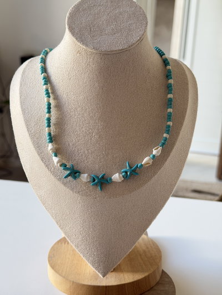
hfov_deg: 30.3
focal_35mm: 48
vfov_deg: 39.6
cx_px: 111
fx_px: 410
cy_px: 148
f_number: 1.78
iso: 100
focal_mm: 6.76
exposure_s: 1/63
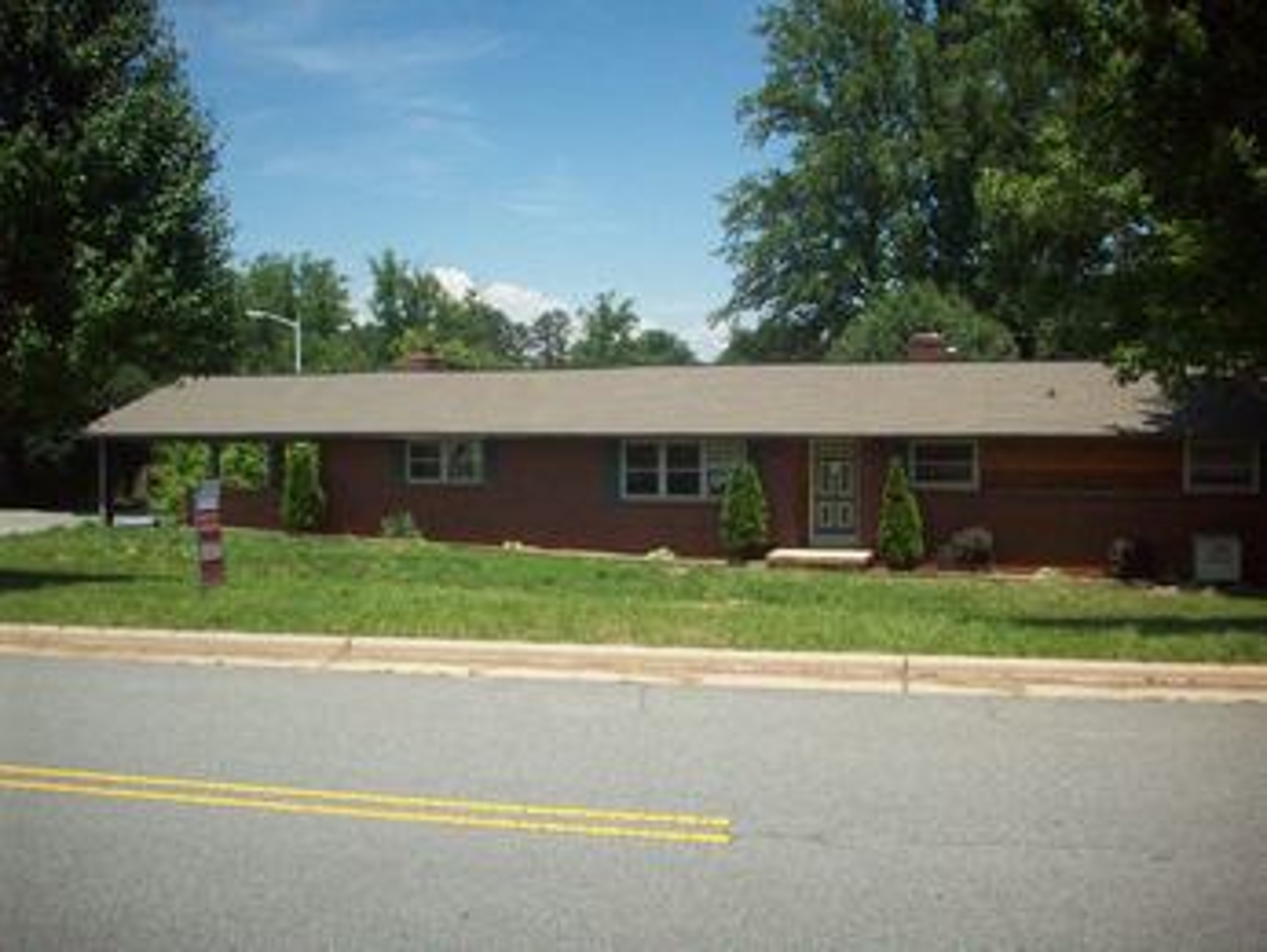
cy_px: 476
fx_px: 1355
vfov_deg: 38.7
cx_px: 634
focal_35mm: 37
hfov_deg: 50.1
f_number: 5.6
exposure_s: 1/1029
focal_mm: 6.2
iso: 200
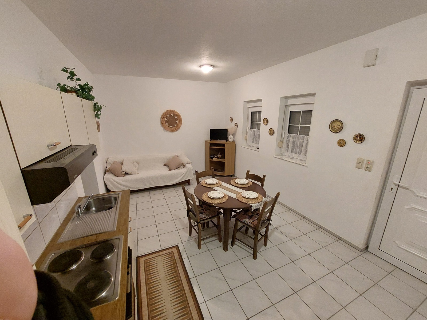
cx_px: 214
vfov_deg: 89.9
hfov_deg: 106.2
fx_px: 160
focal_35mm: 13
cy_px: 160
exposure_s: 1/25
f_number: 2.2
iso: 320
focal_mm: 1.74
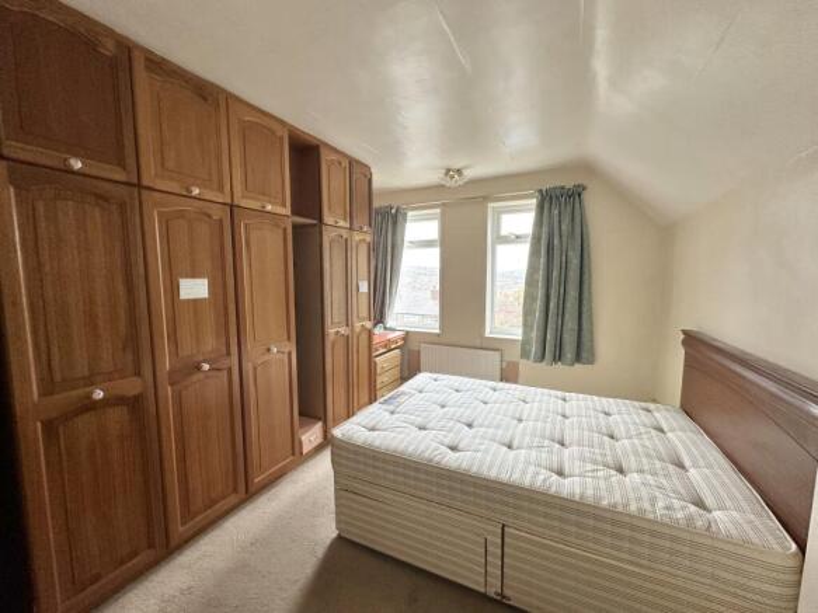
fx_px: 331
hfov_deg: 102.1
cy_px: 306
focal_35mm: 14
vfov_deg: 85.7
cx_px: 409
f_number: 2.2
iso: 160
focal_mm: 2.22
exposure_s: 1/99
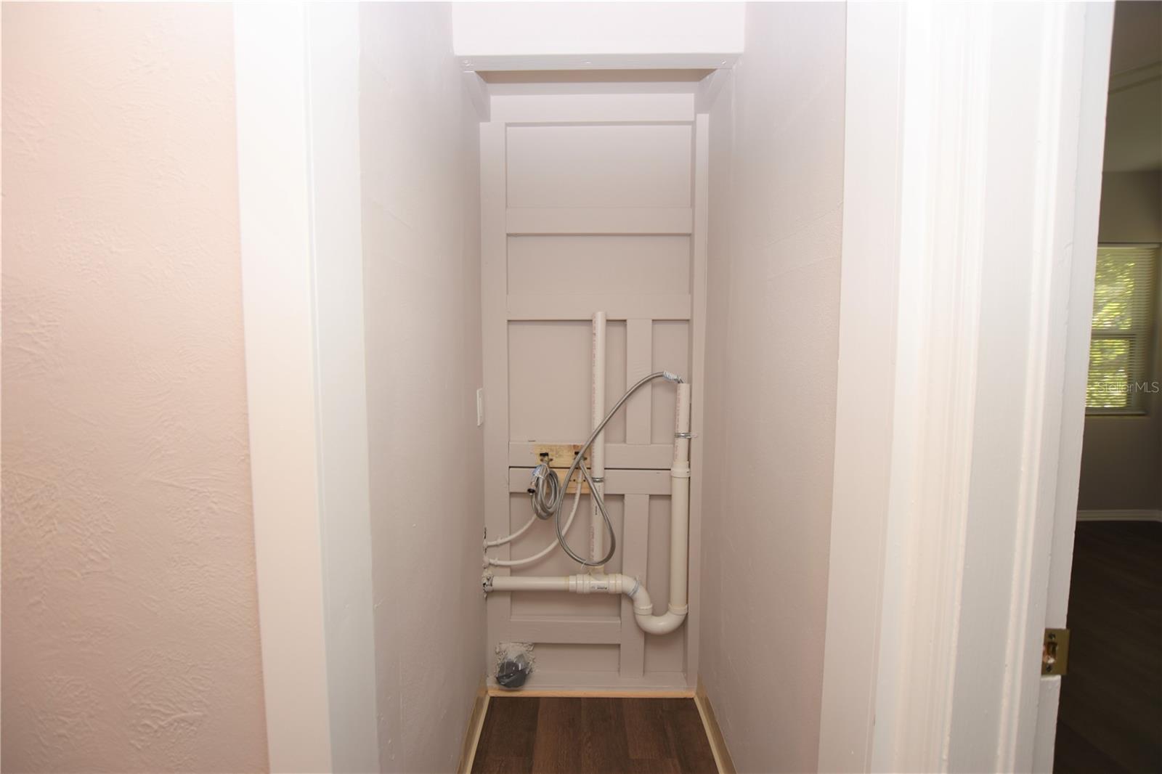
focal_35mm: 15
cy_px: 387
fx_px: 484
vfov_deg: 77.3
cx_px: 581
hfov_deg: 100.4
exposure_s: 1/60
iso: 100
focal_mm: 10
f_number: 4
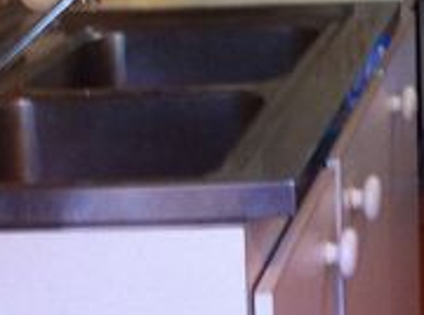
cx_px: 694
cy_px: -230
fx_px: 1674
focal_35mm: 137
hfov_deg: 13.4
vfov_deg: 10.2
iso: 160
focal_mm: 3.85
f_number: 2.8
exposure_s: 1/15
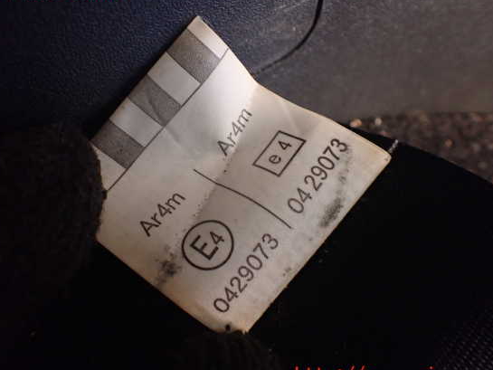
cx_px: 228
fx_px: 470
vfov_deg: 43.0
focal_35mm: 33
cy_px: 184
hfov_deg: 55.3
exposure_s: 1/30
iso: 800
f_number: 2.3
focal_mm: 5.4
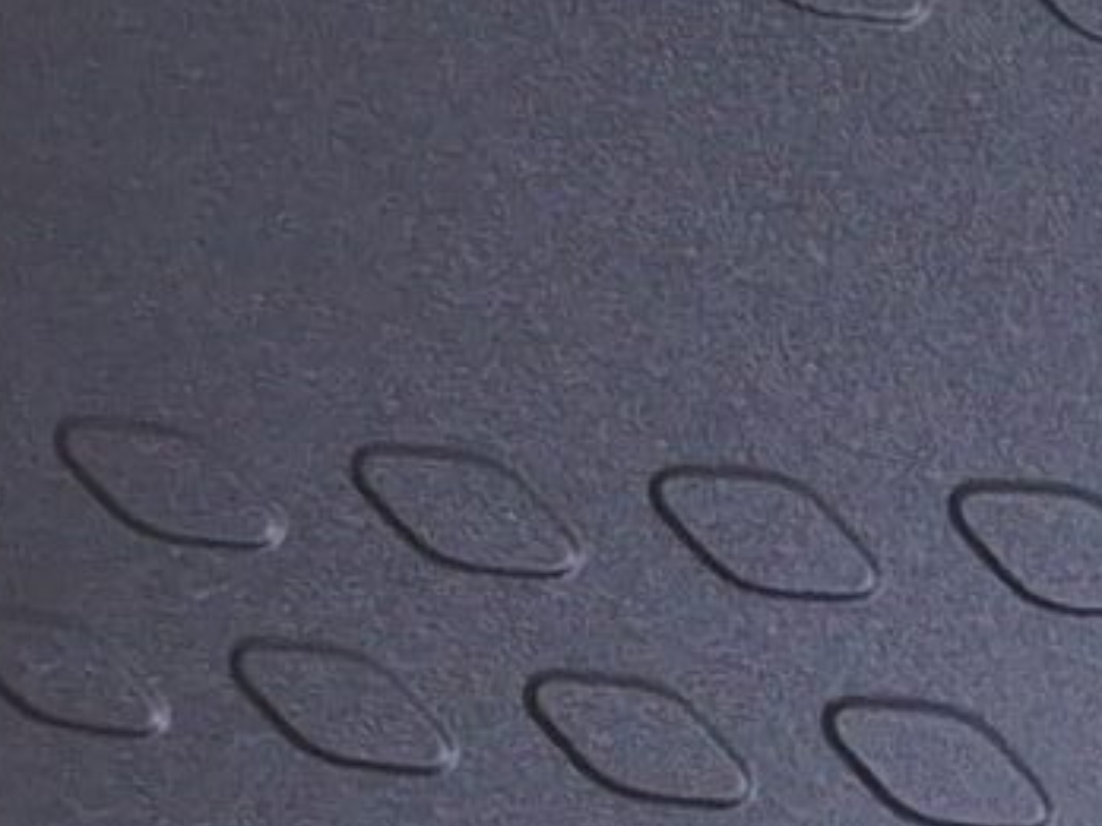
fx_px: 5380
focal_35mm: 169
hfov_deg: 10.9
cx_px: 1982
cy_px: 848
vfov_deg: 8.7
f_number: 1.8
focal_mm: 5.54
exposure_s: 1/20
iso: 25
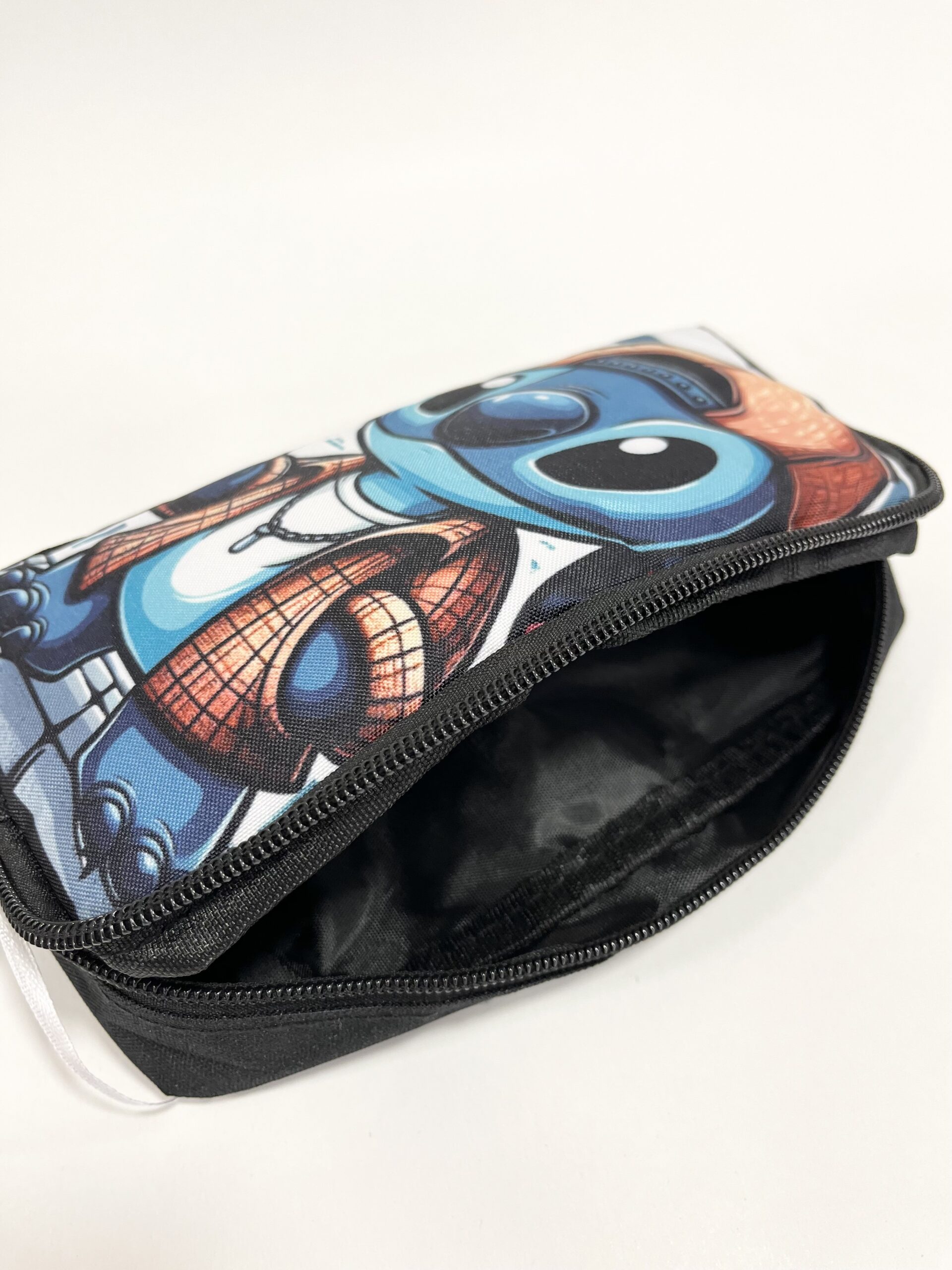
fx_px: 953
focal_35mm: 26
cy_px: 635
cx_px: 476
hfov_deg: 53.1
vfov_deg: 67.3
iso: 80
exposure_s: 1/100
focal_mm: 5.1
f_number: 1.6
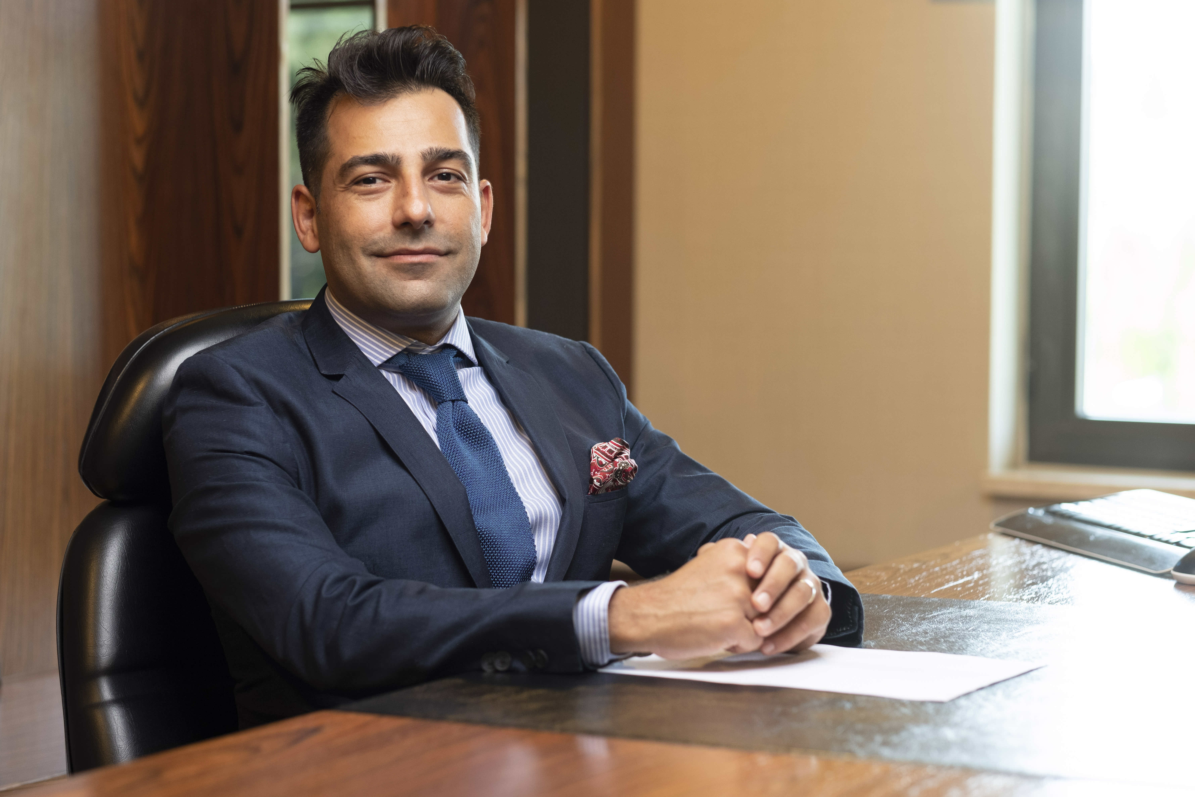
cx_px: 598
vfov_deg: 16.3
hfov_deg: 24.2
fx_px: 2788
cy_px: 398
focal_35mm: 84
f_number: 2.5
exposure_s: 1/80
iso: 400
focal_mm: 56
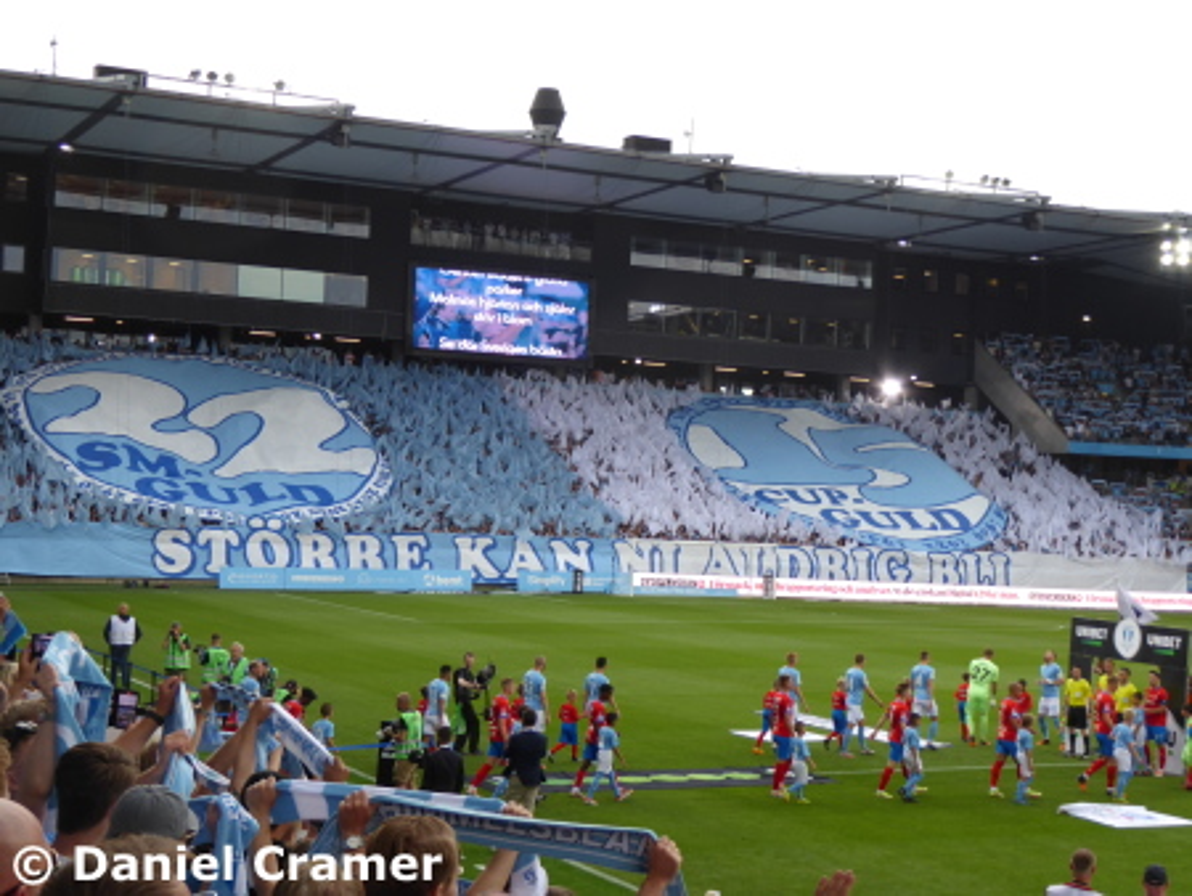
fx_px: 1964
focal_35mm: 57
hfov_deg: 33.8
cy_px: 448
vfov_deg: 25.7
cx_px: 596
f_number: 4.2
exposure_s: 1/60
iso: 80
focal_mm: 10.3
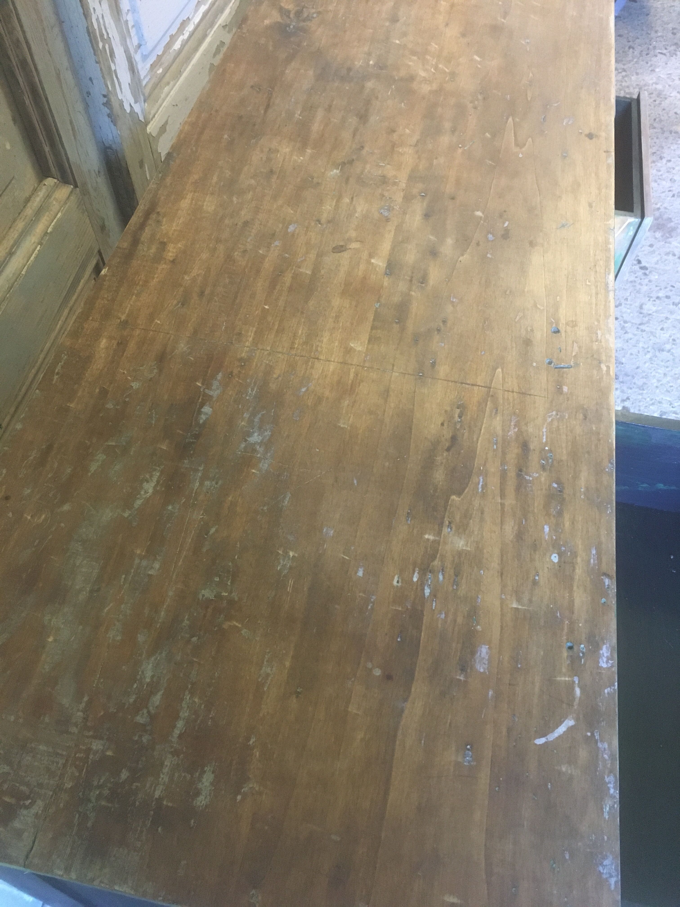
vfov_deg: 61.7
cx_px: 340
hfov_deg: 48.2
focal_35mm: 29
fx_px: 760
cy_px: 454
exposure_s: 1/17
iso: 250
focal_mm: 4.15
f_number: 2.2
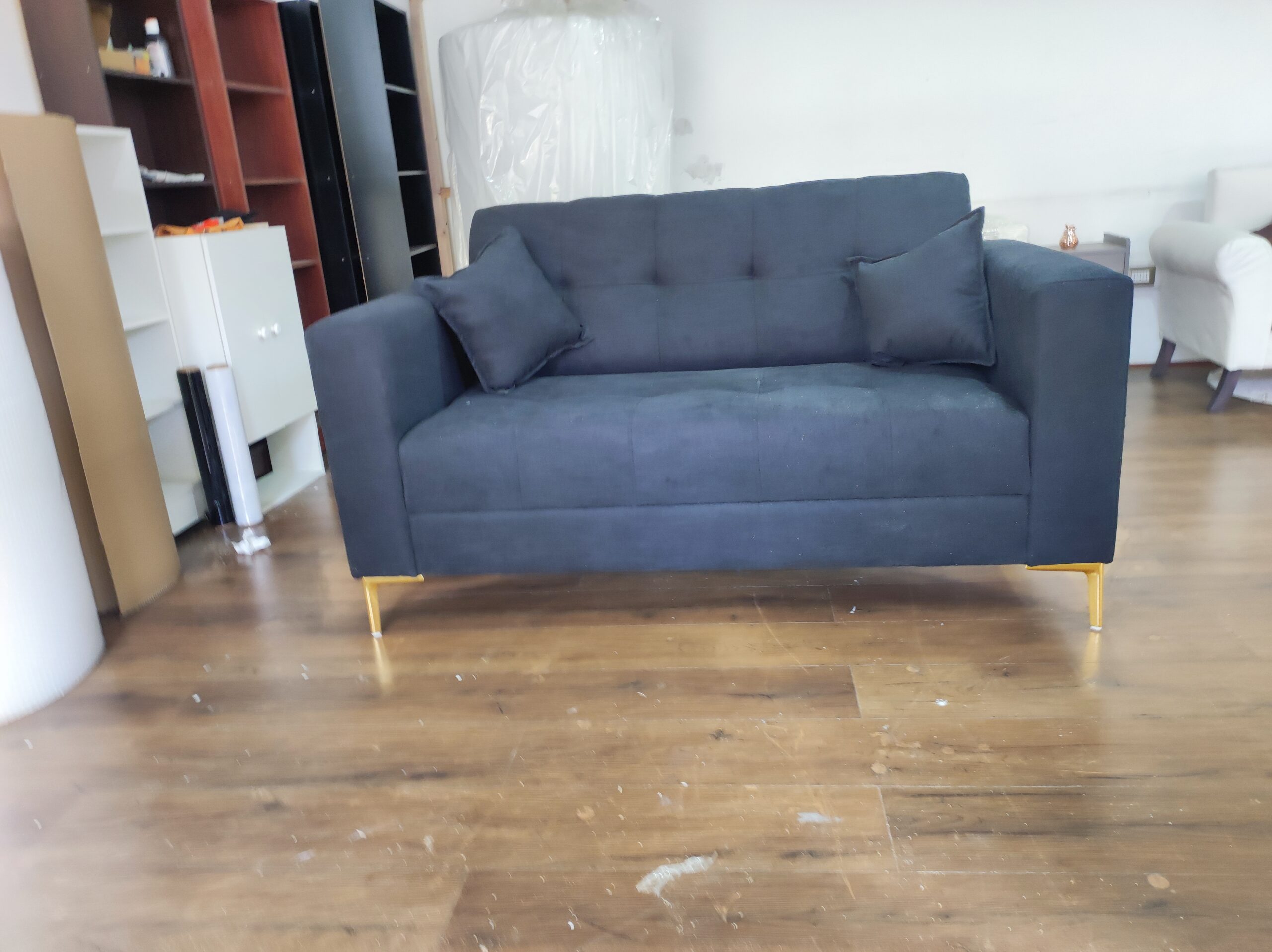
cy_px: 476
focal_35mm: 25
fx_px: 918
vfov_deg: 54.8
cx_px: 636
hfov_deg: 69.4
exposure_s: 1/33
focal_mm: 4.7
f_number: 1.79
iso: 402
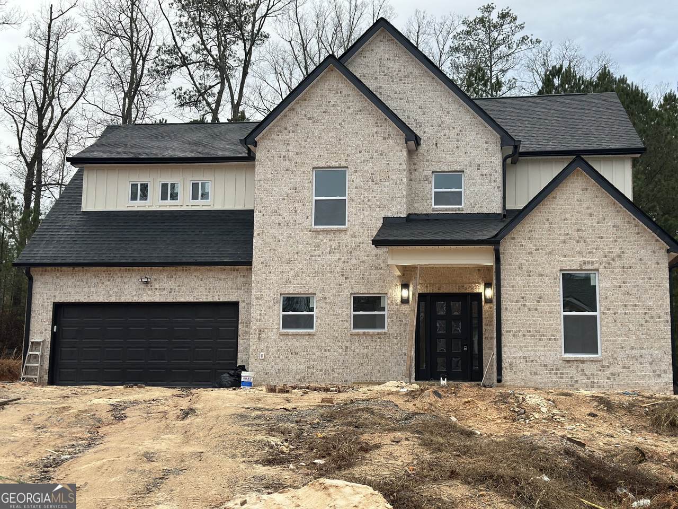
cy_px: 254
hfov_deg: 39.7
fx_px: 940
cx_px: 339
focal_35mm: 48
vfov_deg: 30.3
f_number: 1.78
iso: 125
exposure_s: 1/121
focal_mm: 6.86
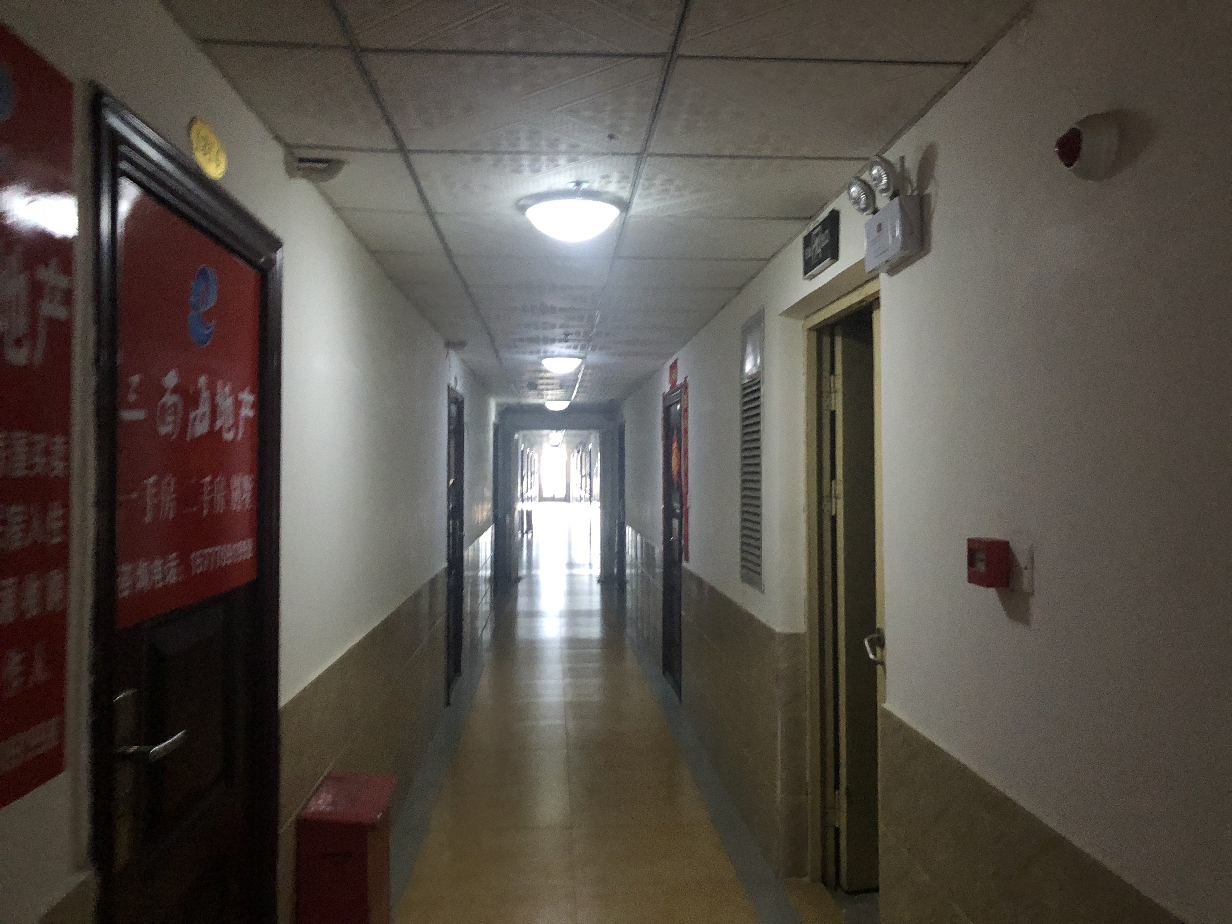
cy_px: 462
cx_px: 616
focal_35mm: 28
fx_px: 997
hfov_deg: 63.4
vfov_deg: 49.7
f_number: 1.8
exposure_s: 1/6
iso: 100
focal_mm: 3.99
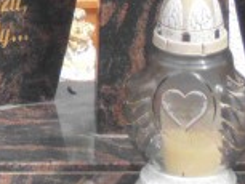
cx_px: -96
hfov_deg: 5.4
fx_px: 2600
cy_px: -182
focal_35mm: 367
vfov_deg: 4.0
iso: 80
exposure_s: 1/320
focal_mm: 15.51
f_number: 5.1
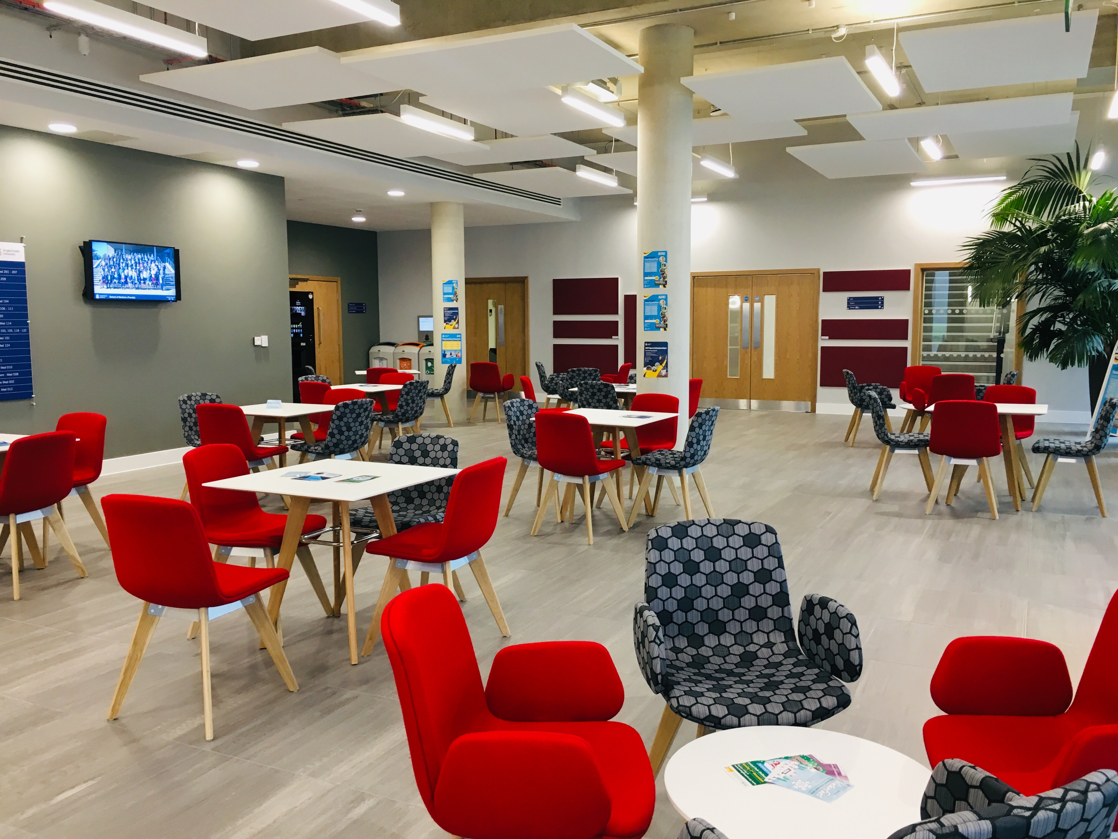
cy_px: 420
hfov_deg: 61.7
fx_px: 937
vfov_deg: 48.2
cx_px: 559
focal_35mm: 29
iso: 100
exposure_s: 1/33
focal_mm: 4.15
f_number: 2.2
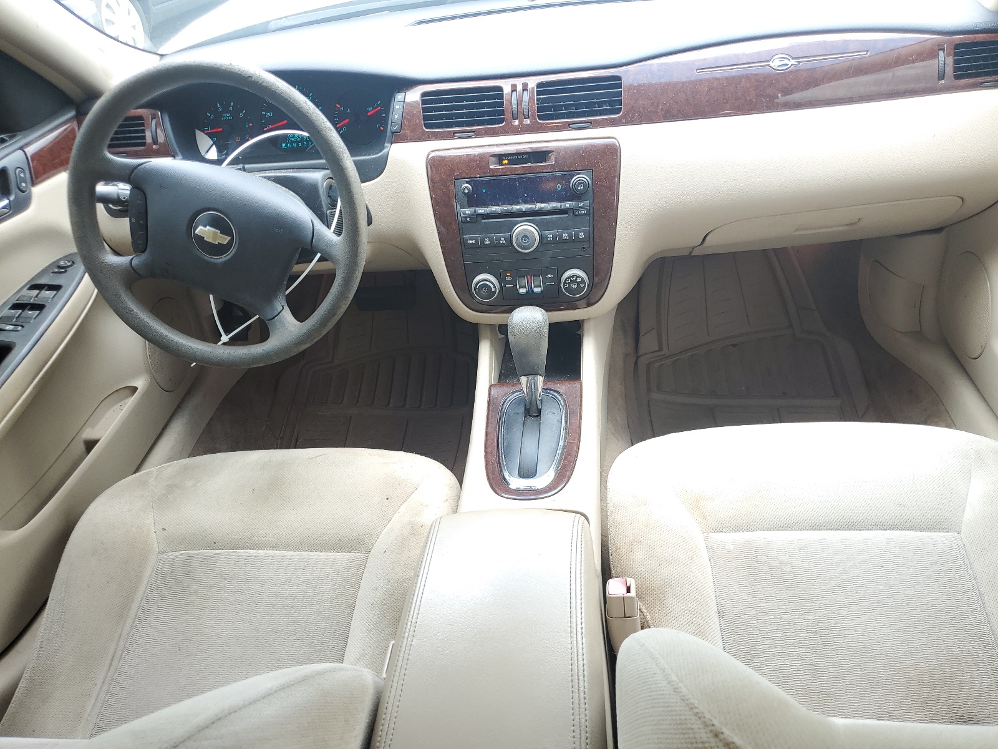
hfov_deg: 67.3
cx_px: 499
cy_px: 374
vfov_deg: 53.1
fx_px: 750
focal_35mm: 26
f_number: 1.5
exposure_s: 1/120
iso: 51
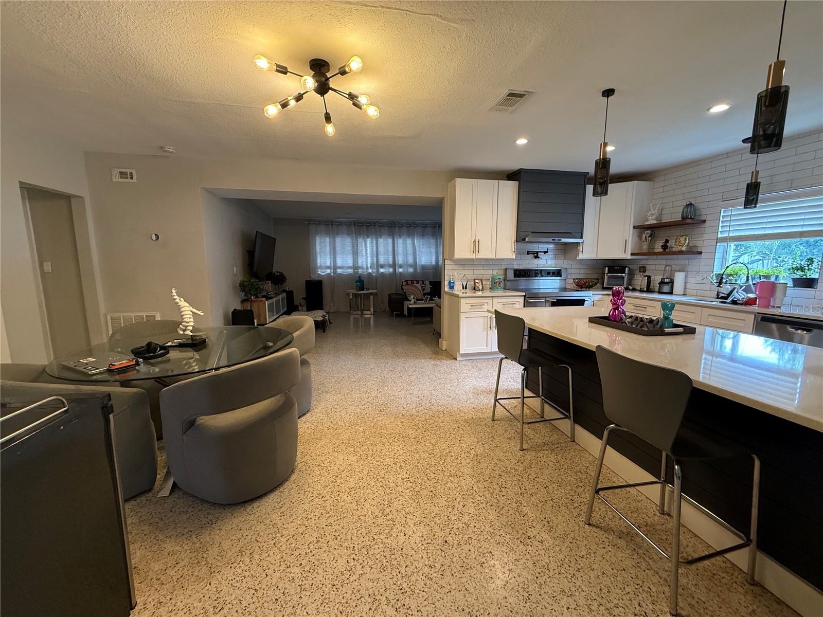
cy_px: 308
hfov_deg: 102.1
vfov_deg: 85.7
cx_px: 412
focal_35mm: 14
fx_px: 333
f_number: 2.2
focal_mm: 2.22
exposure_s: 1/60
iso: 250
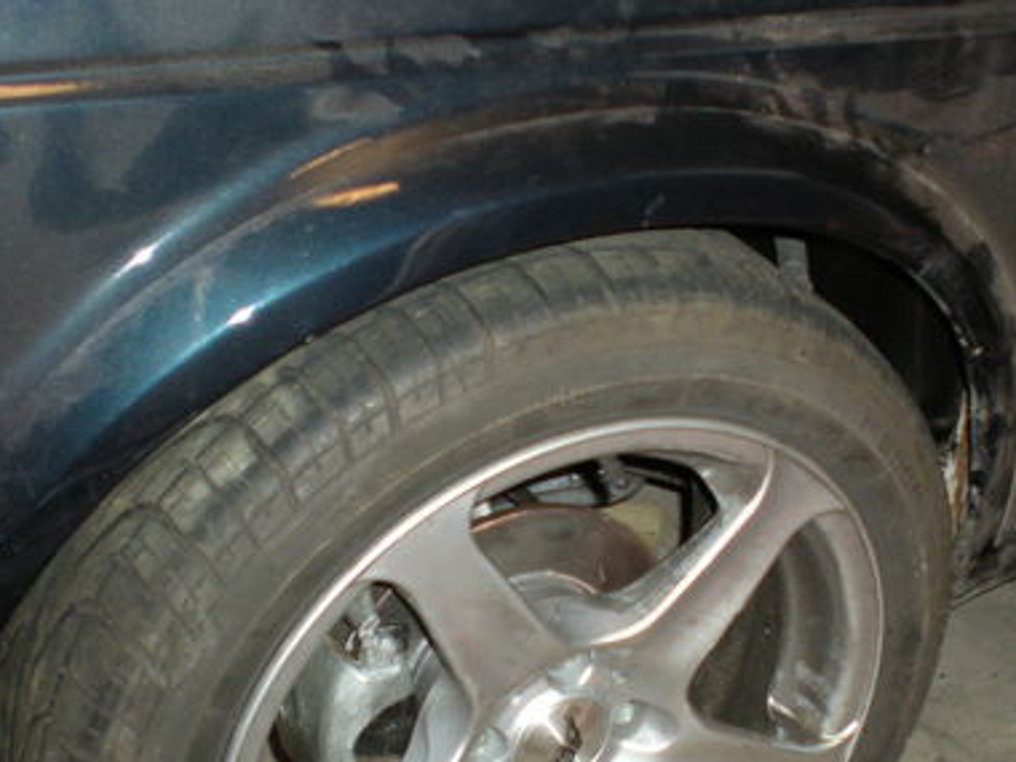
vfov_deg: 22.9
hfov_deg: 30.0
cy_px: 449
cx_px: 698
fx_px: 1878
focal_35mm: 64
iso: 167
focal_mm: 6.3
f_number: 3.1
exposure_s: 1/60
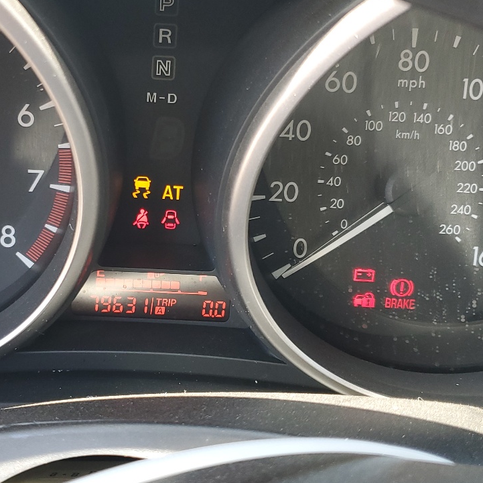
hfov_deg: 33.1
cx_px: 159
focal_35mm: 51
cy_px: 254
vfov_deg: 33.4
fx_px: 805
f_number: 1.5
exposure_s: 1/120
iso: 64
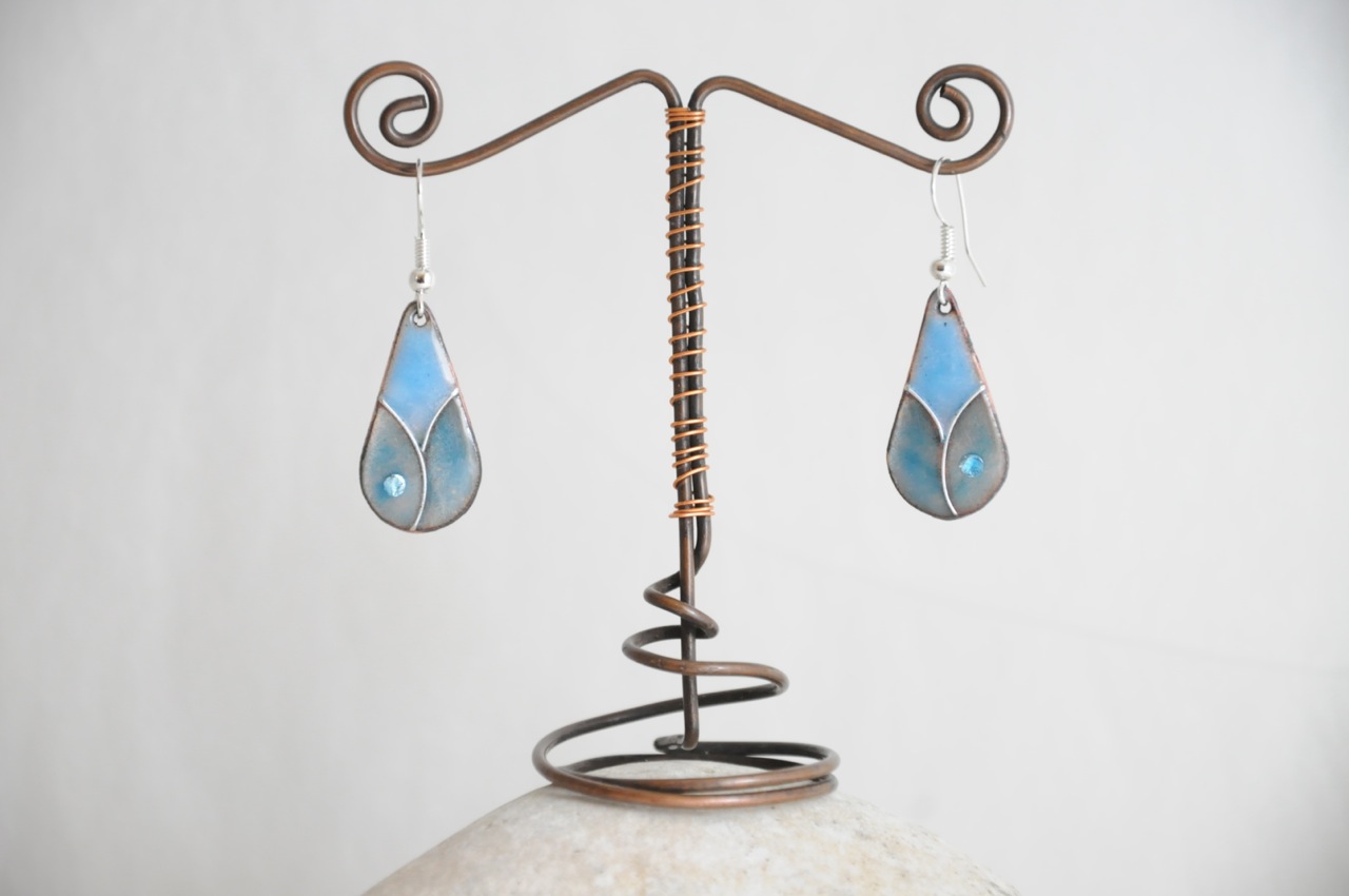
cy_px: 448
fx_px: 5894
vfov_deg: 8.7
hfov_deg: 13.1
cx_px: 674
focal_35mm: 158
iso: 1600
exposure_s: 1/60
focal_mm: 105
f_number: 5.6
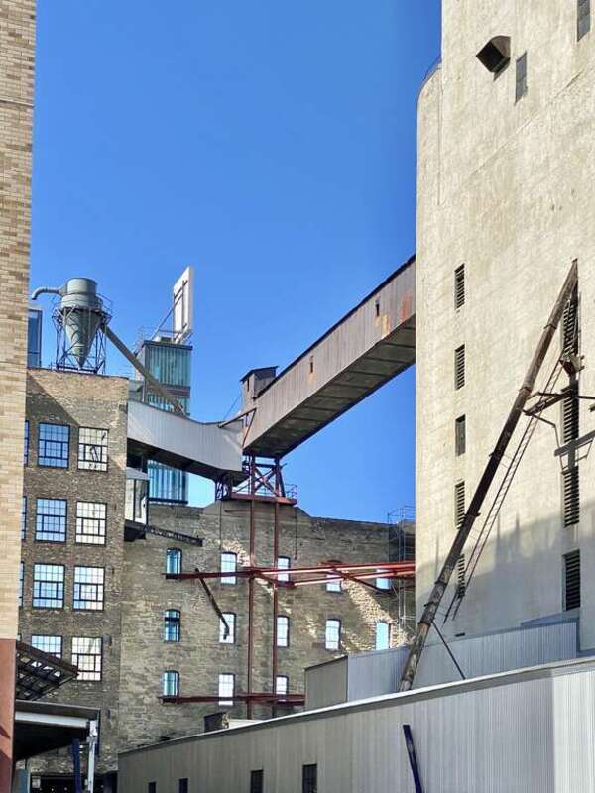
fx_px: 1192
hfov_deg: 28.0
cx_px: 298
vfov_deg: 36.8
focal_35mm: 52
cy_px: 396
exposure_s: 1/1142
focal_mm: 6
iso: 20
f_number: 2
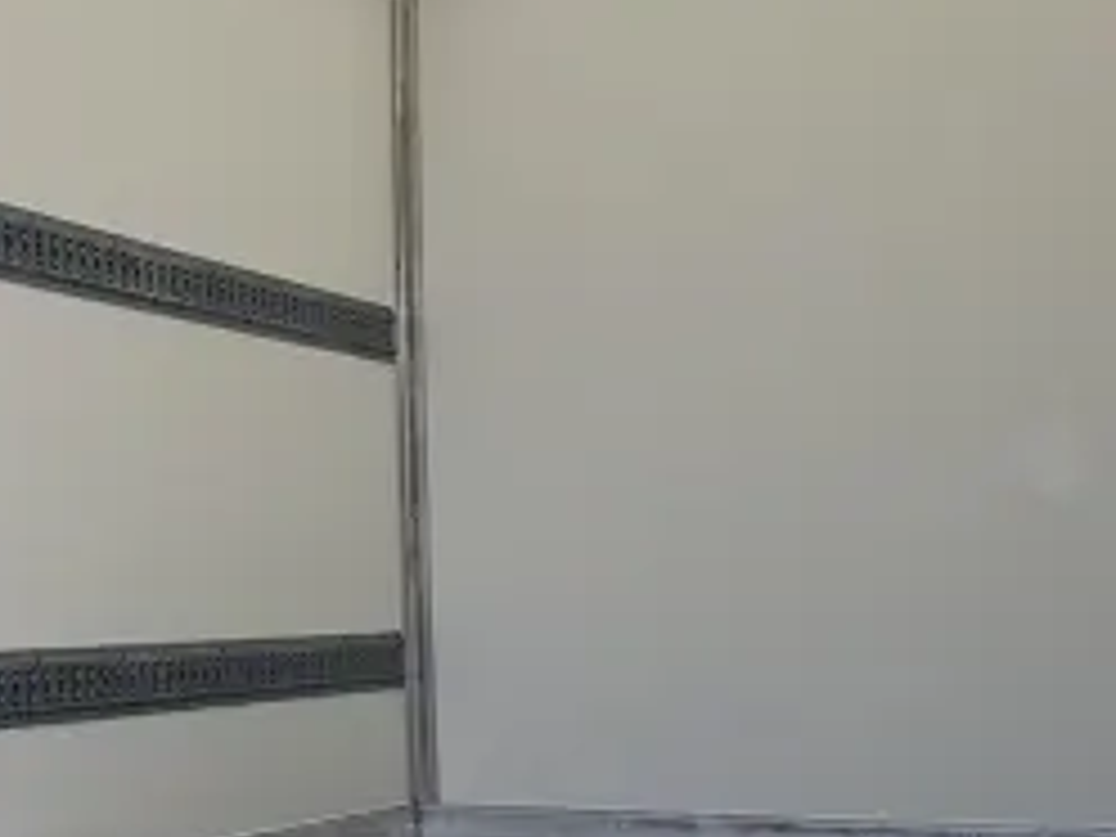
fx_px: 2160
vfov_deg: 21.9
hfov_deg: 27.4
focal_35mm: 67
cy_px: 450
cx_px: 9
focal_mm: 4.2
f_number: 1.7
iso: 40
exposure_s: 1/345
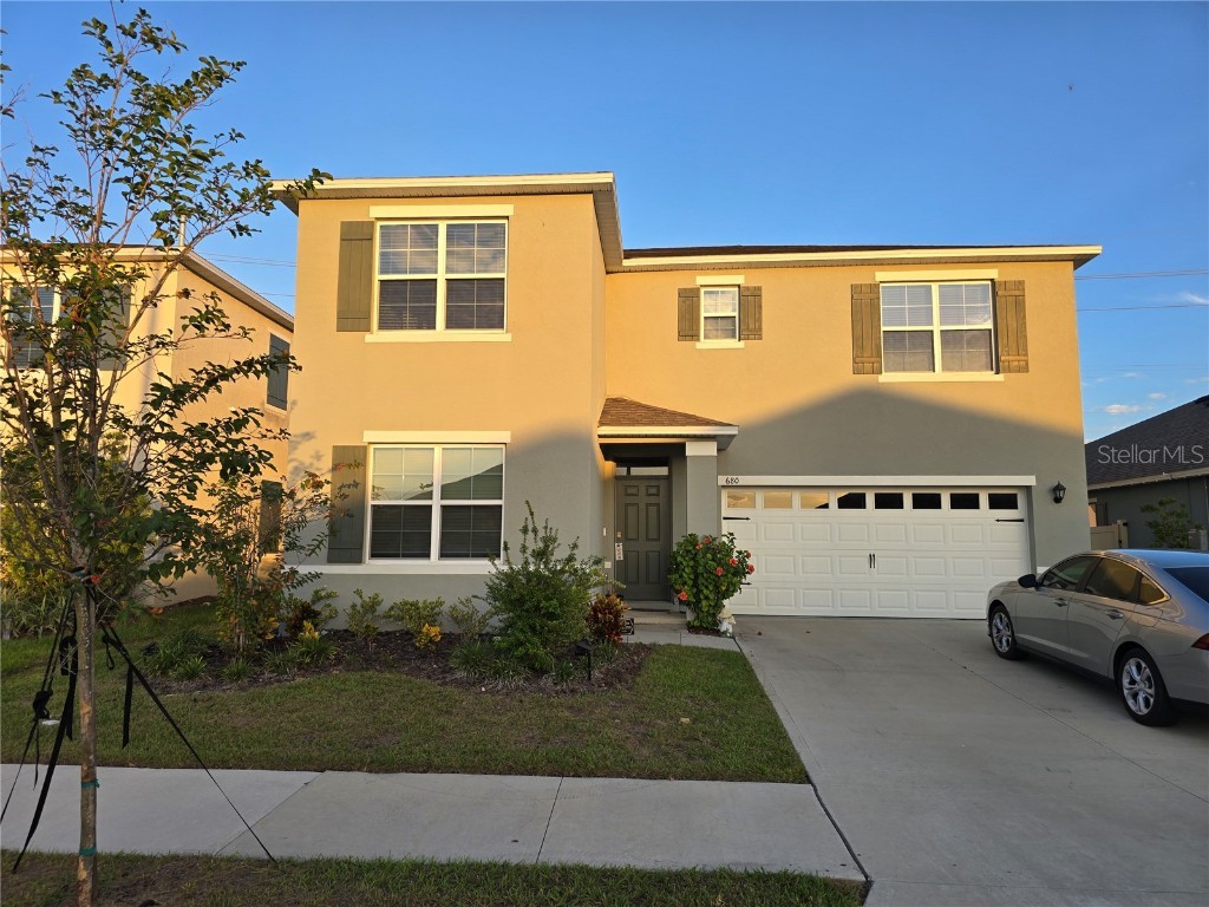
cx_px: 604
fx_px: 803
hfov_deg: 73.9
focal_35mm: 23
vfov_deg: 58.9
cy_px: 454
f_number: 1.7
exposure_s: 1/192
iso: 12
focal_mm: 6.3
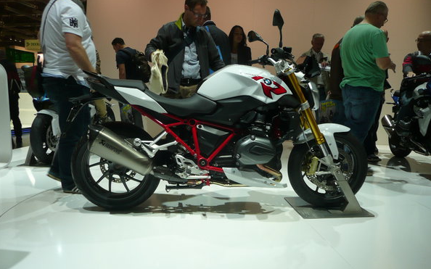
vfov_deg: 41.8
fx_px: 352
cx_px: 214
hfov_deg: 62.9
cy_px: 149
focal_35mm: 30
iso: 100
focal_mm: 4.6
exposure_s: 1/100
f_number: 3.3
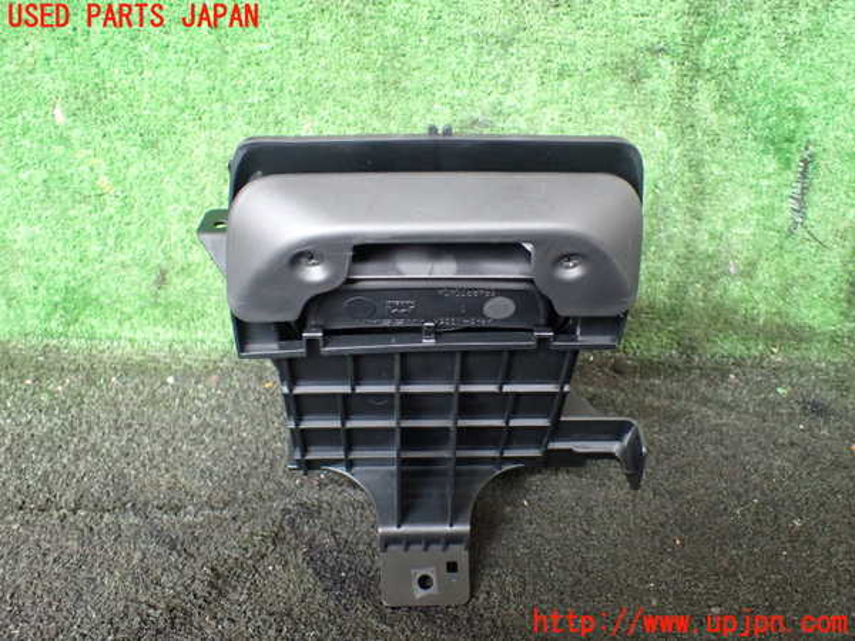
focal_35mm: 30
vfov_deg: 46.8
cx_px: 428
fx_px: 741
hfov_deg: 60.0
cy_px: 320
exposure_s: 1/30
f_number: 2.3
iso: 800
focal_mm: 5.4
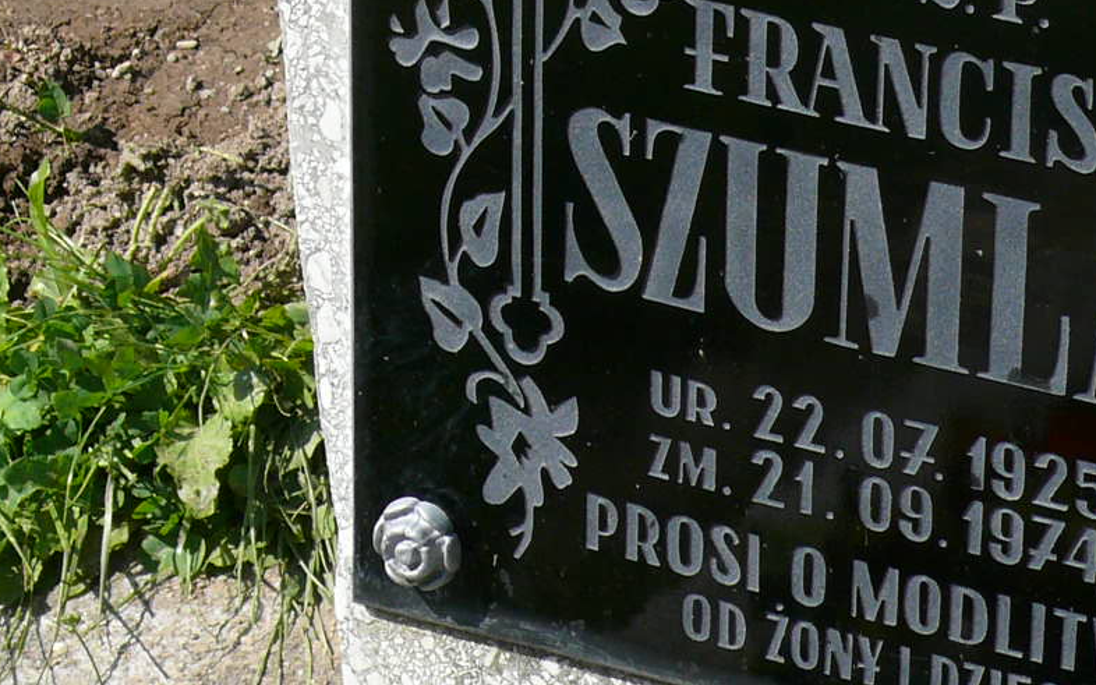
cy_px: 352
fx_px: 5734
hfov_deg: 10.9
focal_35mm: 192
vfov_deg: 6.8
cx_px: 848
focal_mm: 12.4
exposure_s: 1/400
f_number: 5.6
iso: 100
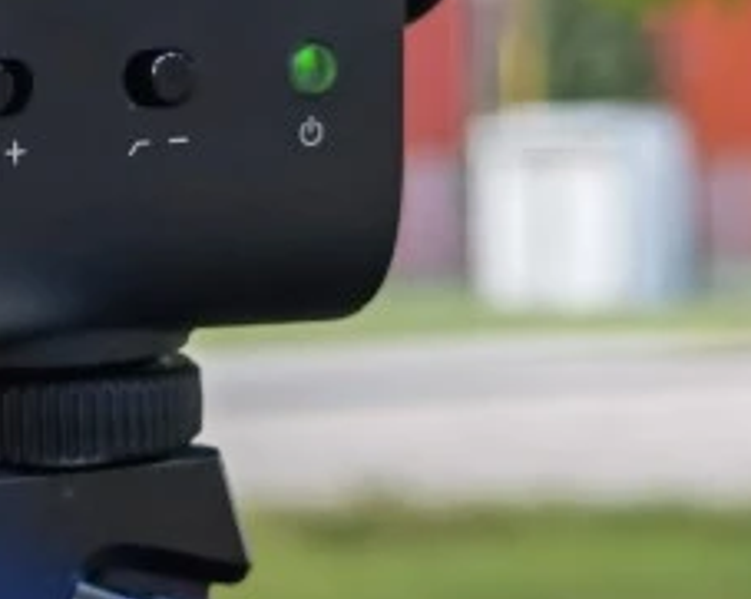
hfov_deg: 12.1
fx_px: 3441
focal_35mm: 155
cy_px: 36
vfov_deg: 9.9
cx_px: -192
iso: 50
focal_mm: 6.67
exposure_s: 1/1103
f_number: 1.9
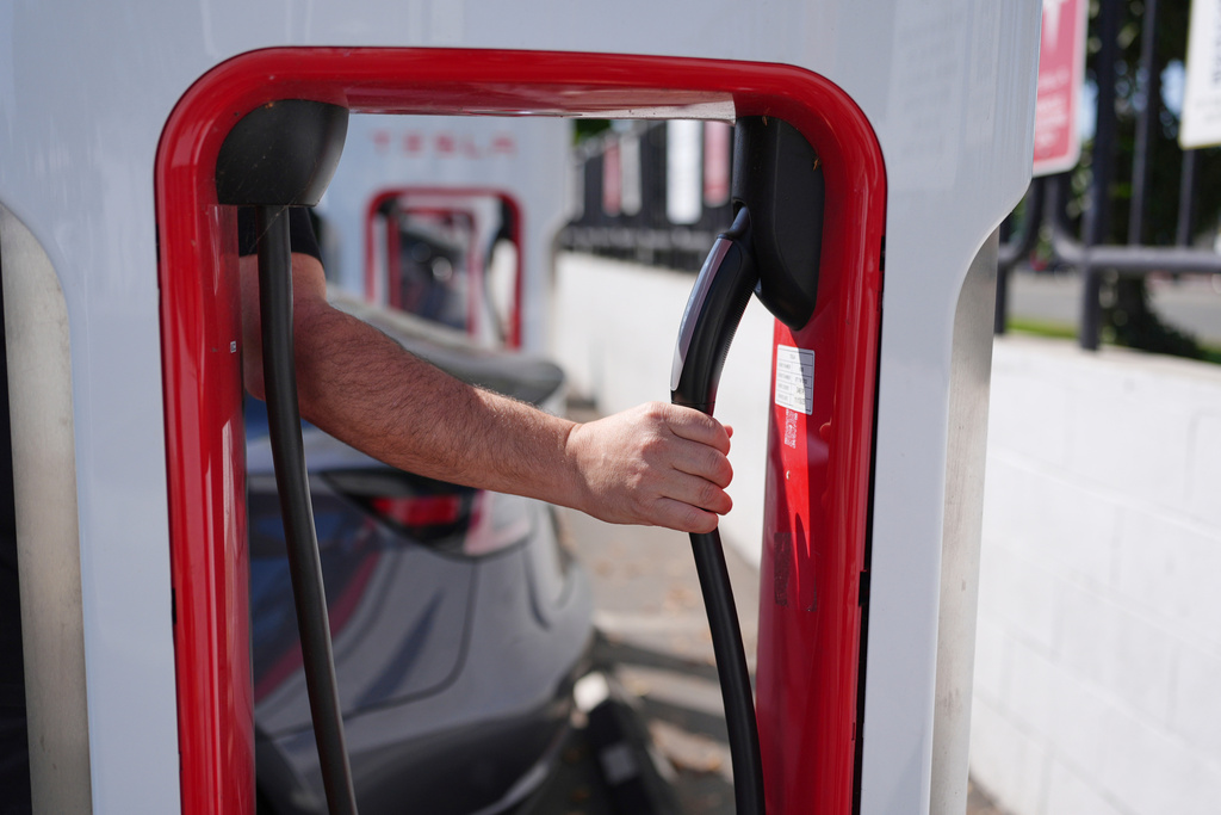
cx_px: 610
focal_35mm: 35
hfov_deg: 54.4
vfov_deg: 37.9
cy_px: 408
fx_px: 1187
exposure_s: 1/10000
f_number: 2
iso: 200
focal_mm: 35
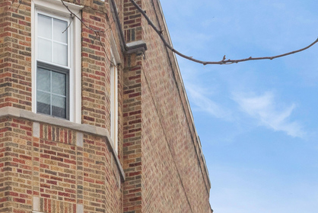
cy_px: 294
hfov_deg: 20.7
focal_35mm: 93
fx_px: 822
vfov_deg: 14.0
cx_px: -42
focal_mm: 24
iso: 200
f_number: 9.5
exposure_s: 1/20
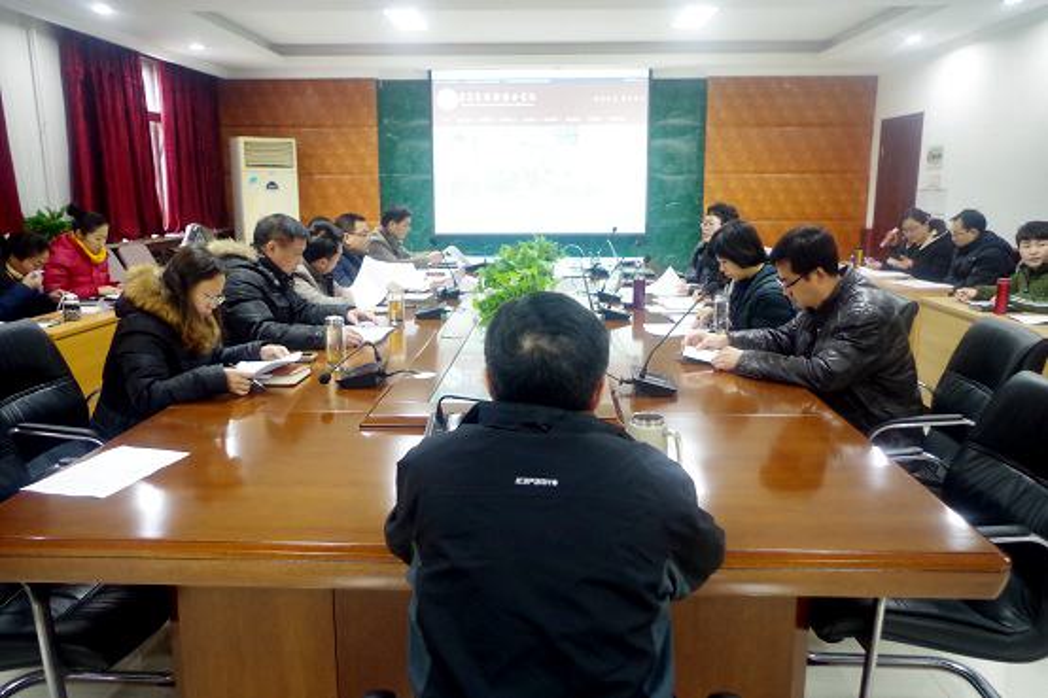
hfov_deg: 67.4
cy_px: 349
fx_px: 786
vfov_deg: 47.9
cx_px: 524
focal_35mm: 27
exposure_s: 1/15
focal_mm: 18
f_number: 3.5
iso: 1600
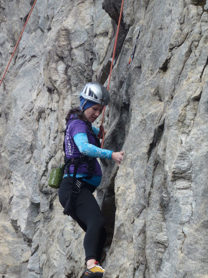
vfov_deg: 14.0
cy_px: 164
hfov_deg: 10.5
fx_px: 1130
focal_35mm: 141
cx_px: 85
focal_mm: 18.7
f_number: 5
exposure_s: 1/500
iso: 160
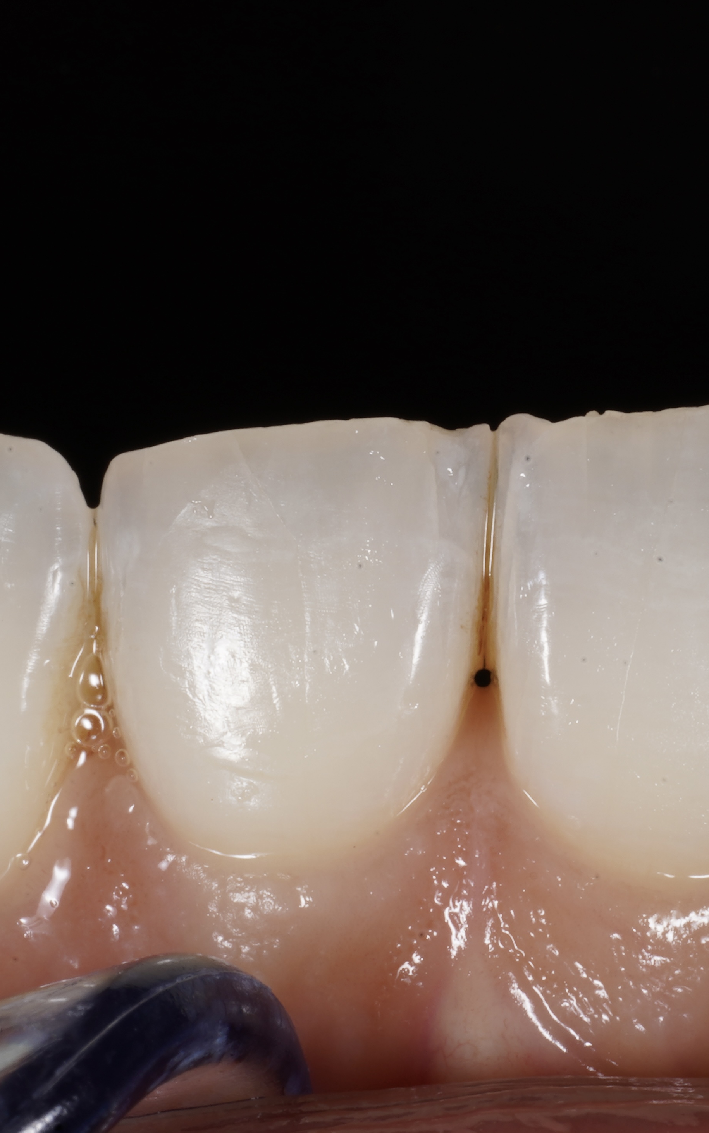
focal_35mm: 161
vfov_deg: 13.0
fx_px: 4976
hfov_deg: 8.1
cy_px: 567
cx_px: 486
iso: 200
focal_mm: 105
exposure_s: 1/200
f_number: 22
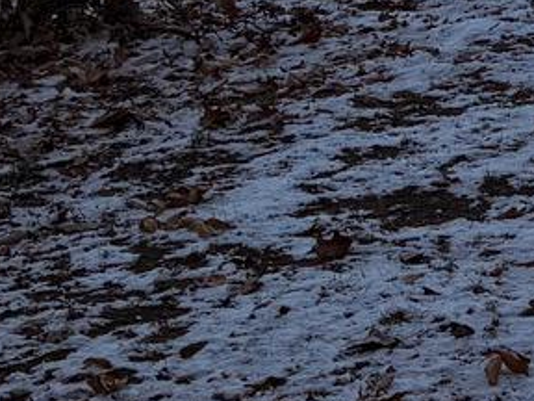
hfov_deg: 10.3
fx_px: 2854
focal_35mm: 185
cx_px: 840
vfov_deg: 7.4
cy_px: -644
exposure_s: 1/1953
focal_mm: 5.96
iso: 50
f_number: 1.6
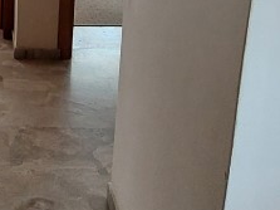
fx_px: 453
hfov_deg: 31.5
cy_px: -103
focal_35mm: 56
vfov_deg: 21.8
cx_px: -8
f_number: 2.2
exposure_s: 1/50
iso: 200
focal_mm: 1.74
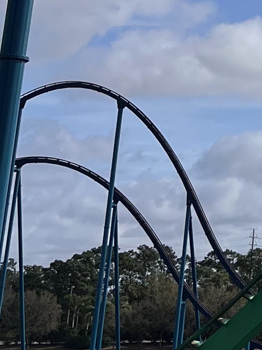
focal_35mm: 133
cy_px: -152
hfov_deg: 10.1
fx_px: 1342
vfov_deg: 14.0
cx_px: 572
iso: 50
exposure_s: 1/6897
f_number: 1.6
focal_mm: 5.1
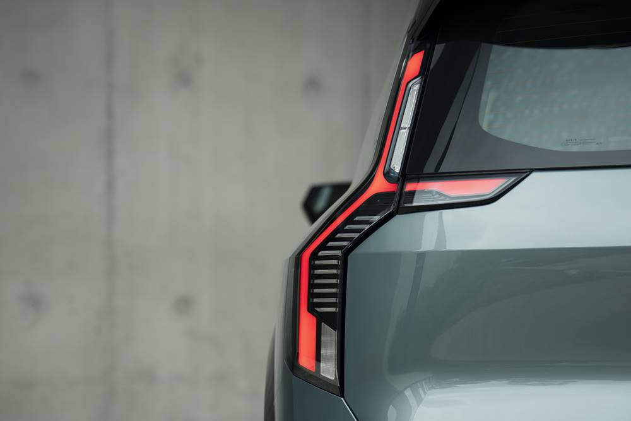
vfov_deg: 11.0
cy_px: 210
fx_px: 2191
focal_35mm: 125
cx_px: 316
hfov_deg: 16.4
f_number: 4
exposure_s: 1/160
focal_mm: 125
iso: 160
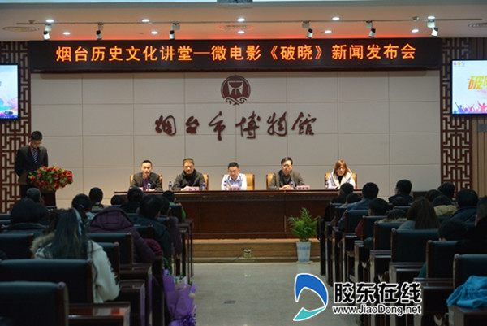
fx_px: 1151
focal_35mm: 85
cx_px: 244
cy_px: 163
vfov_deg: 16.1
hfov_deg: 23.9
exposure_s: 1/60
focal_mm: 85
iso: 1600
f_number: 5.6
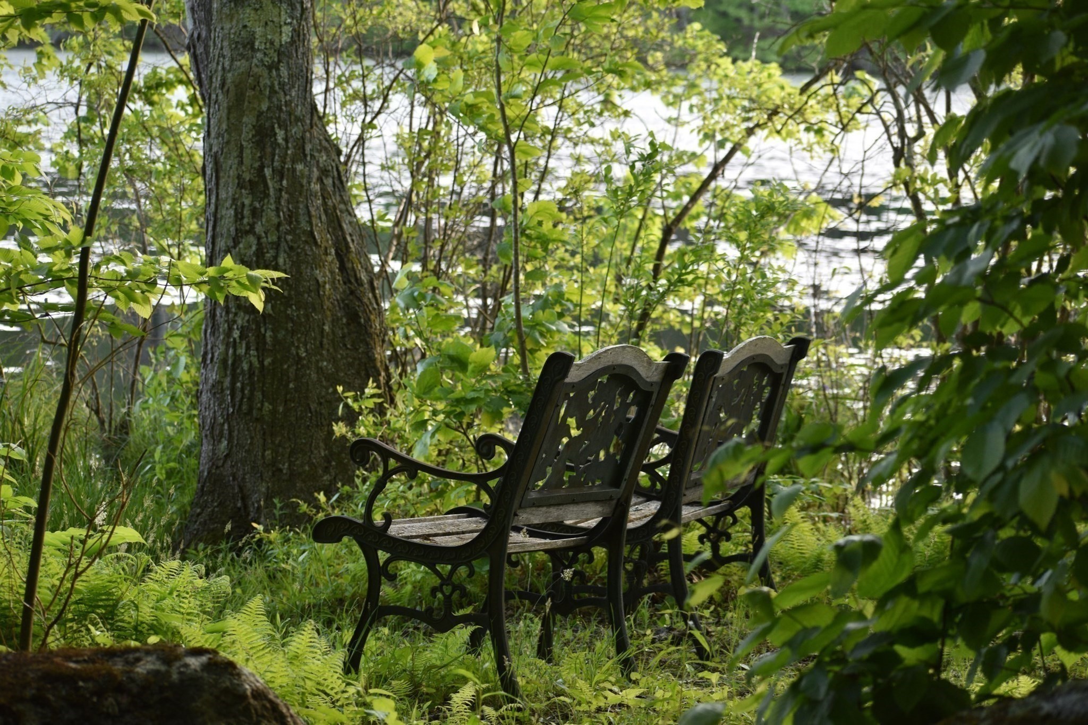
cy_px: 362
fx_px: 3173
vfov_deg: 13.0
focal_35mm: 105
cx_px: 544
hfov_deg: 19.5
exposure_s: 1/100
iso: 400
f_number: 5
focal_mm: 70
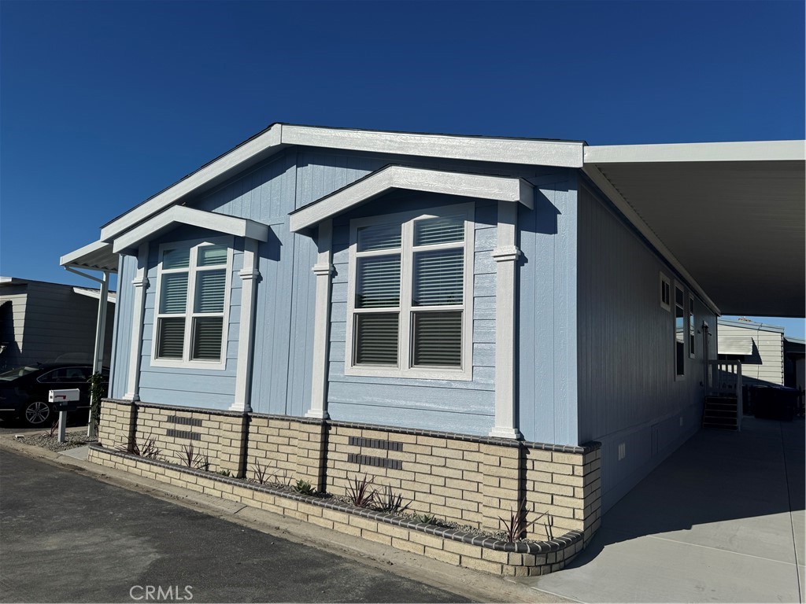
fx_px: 559
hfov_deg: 71.6
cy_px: 302
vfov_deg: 56.8
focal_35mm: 24
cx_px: 403
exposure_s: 1/12346
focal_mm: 6.76
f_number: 1.78
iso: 64
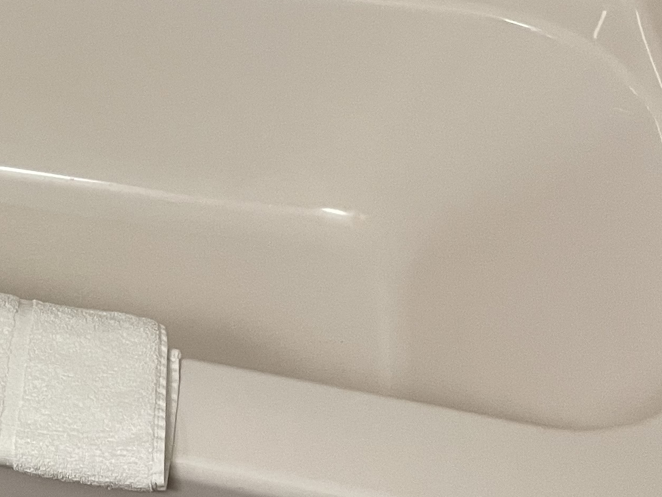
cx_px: -137
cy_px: -111
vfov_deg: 16.8
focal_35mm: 84
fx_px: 1606
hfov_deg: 21.6
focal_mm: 4.2
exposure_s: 1/60
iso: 200
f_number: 1.6
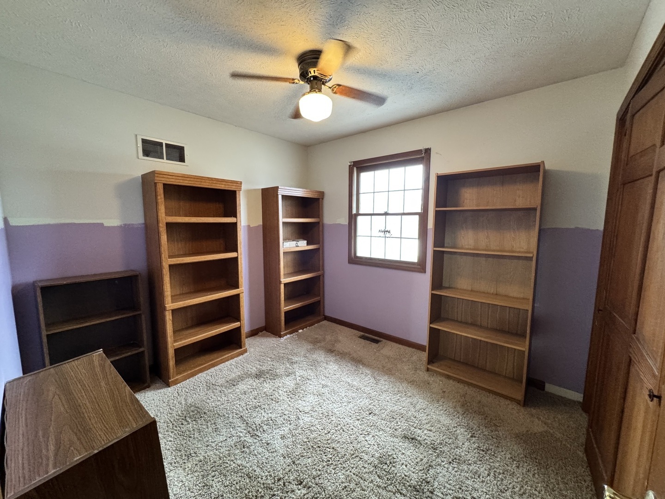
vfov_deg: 85.7
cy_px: 250
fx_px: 269
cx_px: 332
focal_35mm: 14
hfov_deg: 102.1
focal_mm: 2.22
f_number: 2.2
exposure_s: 1/60
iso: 500
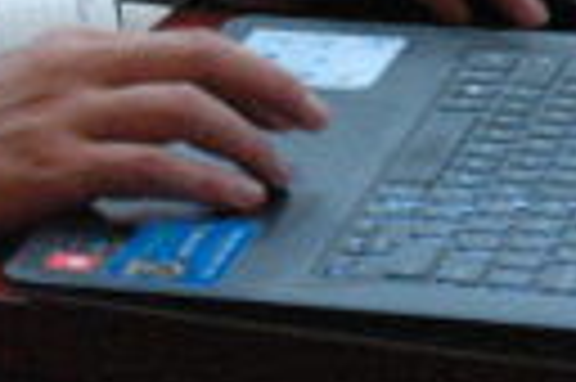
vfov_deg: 4.5
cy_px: -566
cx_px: 133
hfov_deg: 7.0
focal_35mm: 296
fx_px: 4730
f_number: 3.5
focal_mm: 38
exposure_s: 1/40
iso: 1600
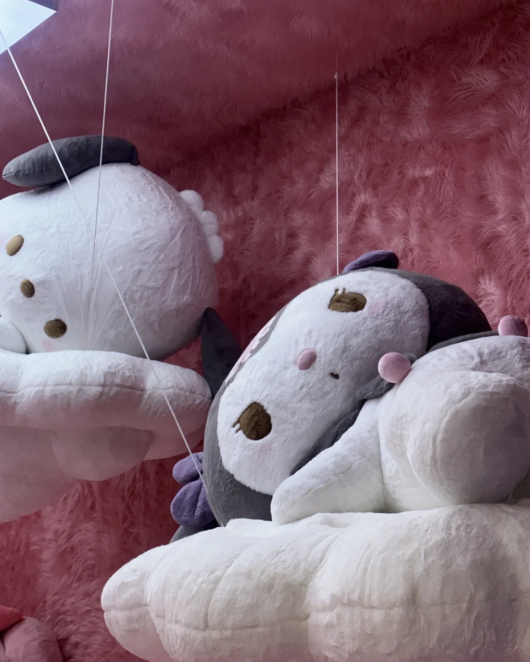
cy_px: 359
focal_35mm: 53
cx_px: 257
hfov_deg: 28.6
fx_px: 1039
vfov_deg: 35.3
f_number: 1.78
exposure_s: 1/182
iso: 40
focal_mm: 6.86
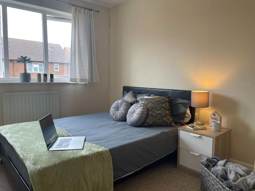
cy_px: 96
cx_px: 128
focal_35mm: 26
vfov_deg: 53.1
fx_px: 192
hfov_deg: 67.3
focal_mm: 5.1
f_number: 1.6
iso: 32
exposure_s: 1/100
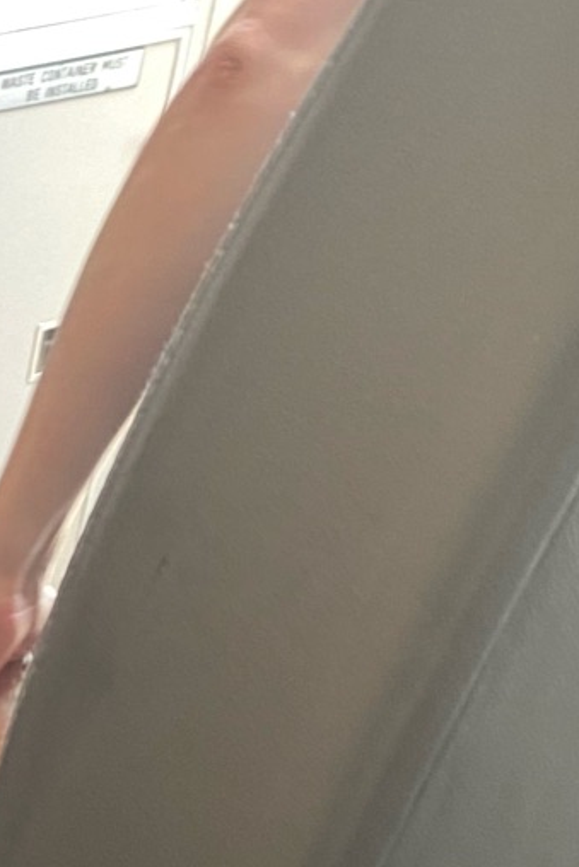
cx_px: -540
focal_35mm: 109
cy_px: 1182
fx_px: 2628
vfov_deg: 17.4
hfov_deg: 11.5
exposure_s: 1/57
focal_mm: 4.25
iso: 100
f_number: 1.8
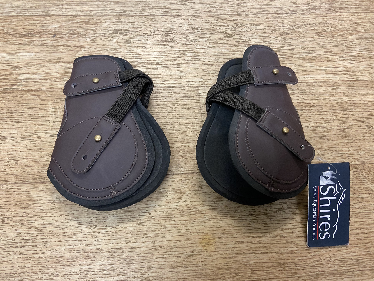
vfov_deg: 53.1
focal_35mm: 26
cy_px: 140
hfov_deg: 67.3
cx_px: 187
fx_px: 281
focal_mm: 4.25
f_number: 1.8
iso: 250
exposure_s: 1/50
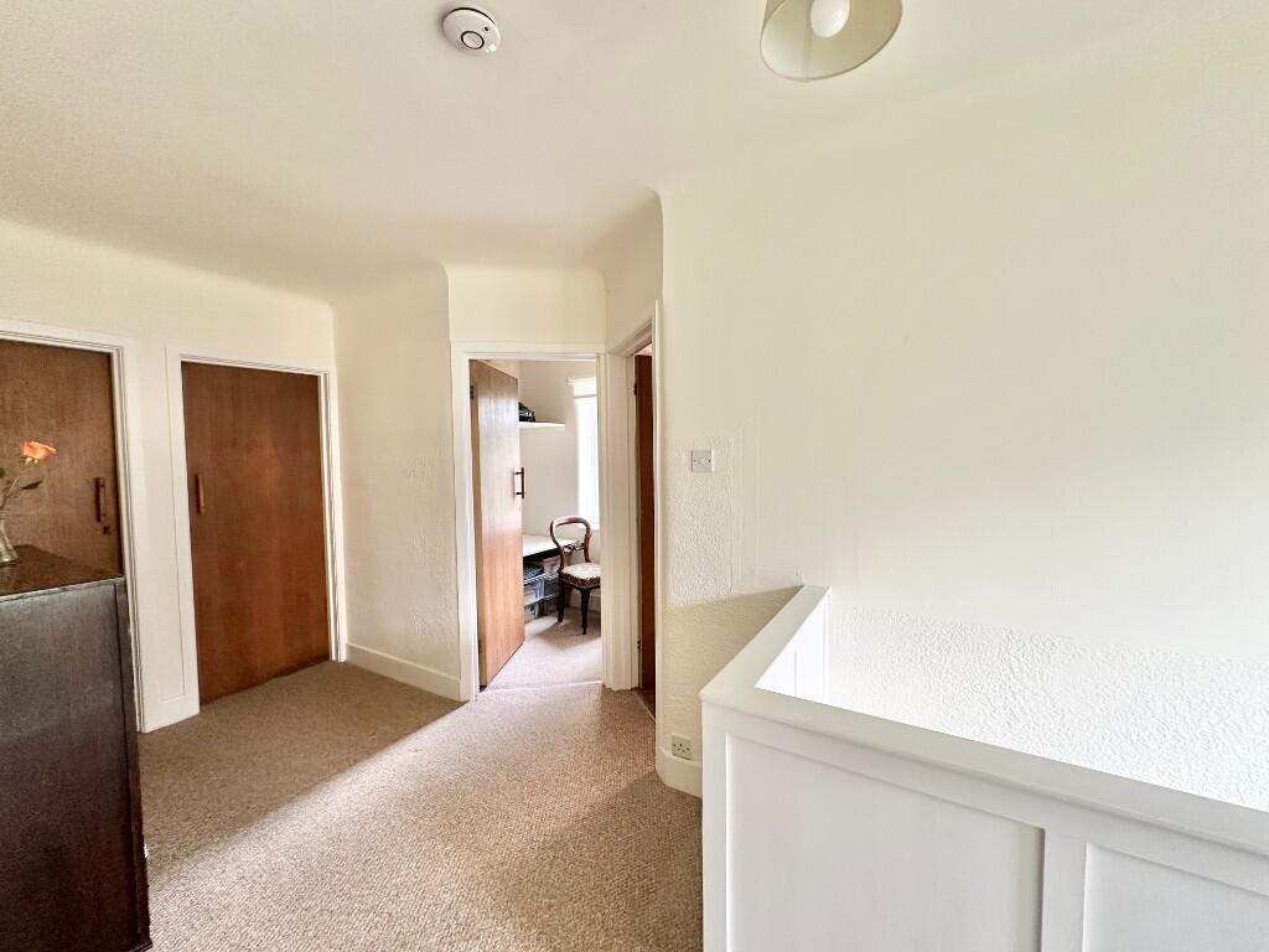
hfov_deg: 102.1
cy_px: 476
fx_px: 513
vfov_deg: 85.7
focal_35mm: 14
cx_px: 634
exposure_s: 1/50
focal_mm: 2.22
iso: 160
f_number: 2.2
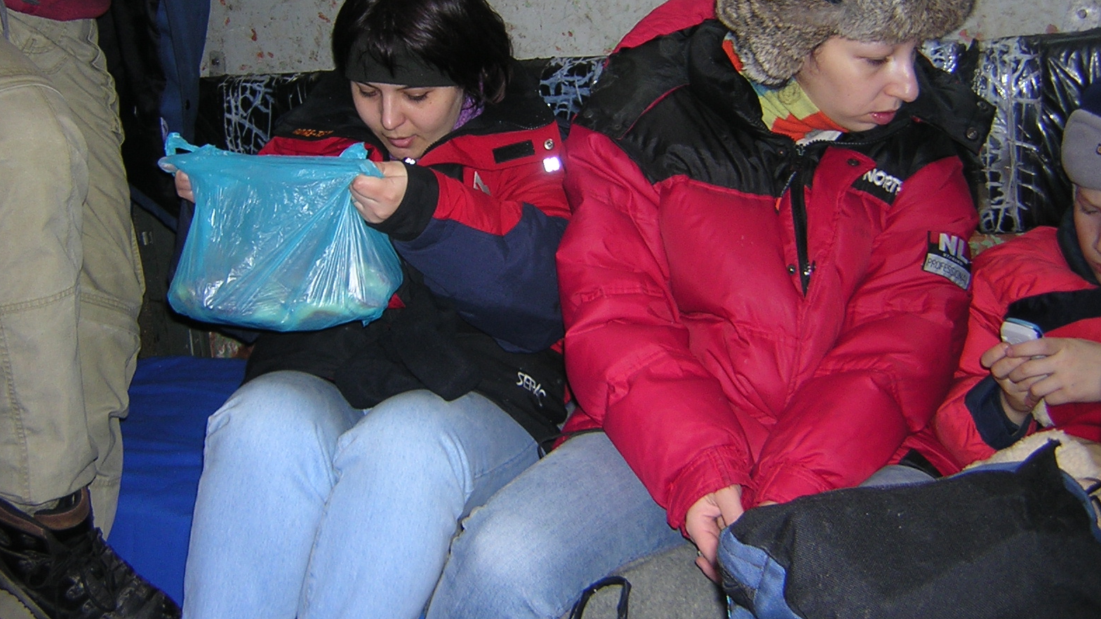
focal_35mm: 40
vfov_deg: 29.5
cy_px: 217
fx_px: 1168
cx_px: 541
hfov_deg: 50.5
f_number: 2.6
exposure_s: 1/60.1
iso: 143
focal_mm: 4.7
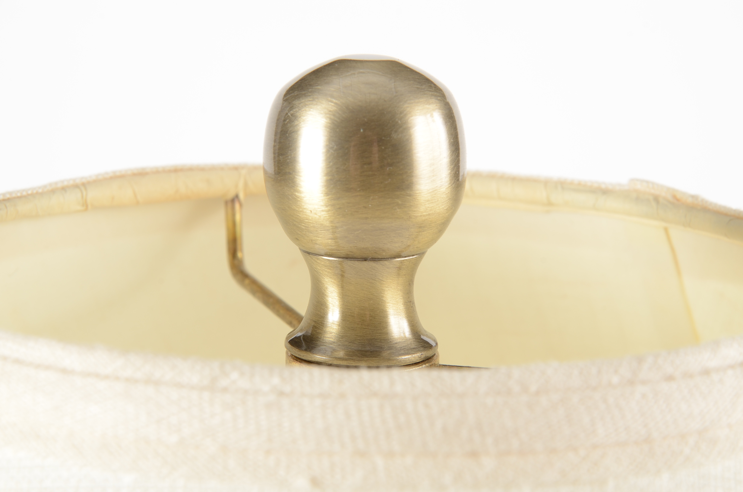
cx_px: 372
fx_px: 3244
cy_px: 246
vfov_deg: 8.7
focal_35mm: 158
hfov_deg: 13.1
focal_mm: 105
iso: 200
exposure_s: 1/125
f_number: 13
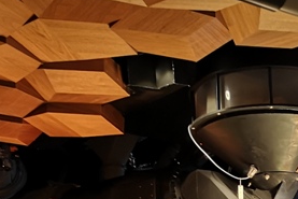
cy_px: 313
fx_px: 671
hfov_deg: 23.3
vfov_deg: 15.4
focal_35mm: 81
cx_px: 338
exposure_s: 1/33.3
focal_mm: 3.95
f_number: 1.8
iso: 250
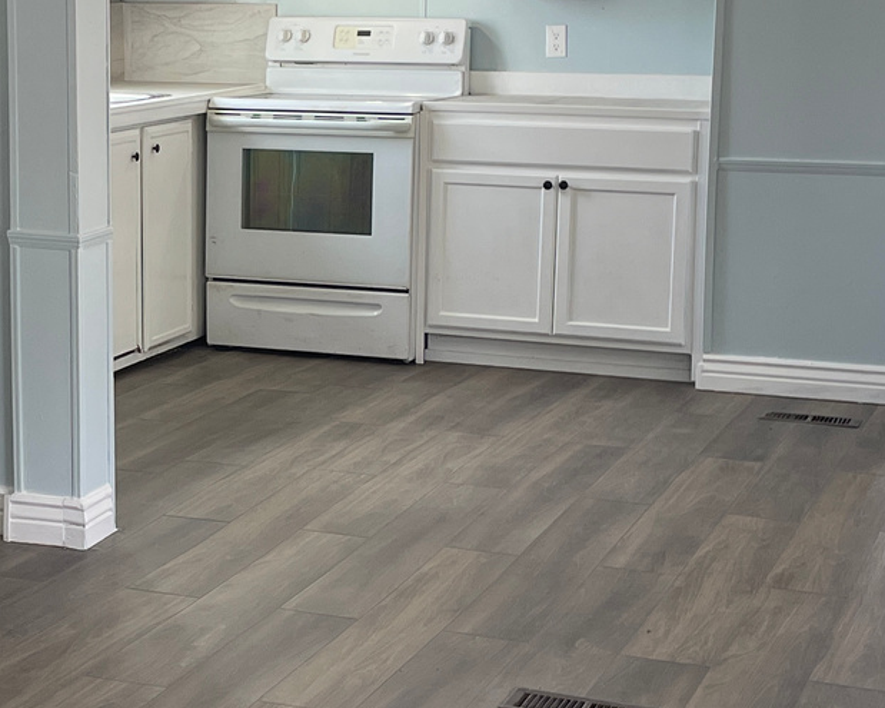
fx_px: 2200
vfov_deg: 18.3
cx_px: 113
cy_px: 330
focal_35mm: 84
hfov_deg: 22.3
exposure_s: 1/120
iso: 80
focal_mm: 4.2
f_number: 1.6
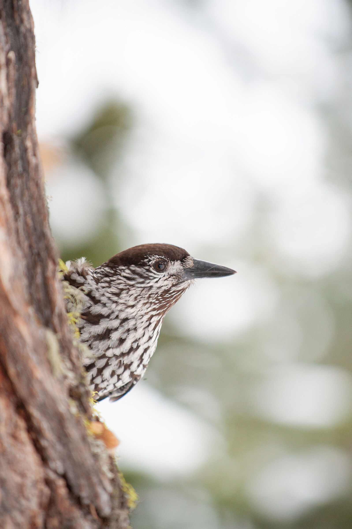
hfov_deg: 4.9
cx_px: 176
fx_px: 4112
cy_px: 264
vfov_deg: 7.4
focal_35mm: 280
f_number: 4
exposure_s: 1/800
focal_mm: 280
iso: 800
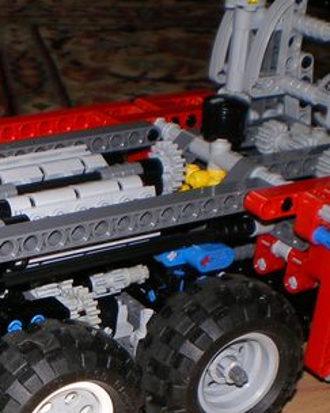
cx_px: -90
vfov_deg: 24.2
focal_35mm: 78
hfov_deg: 18.4
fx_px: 953
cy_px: 317
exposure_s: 1/30
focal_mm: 6.3
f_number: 4.6
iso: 64
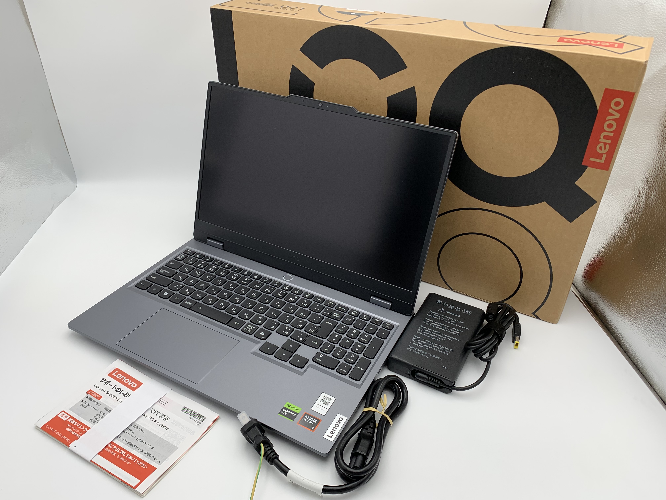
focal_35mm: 26
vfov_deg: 53.1
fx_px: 500
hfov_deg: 67.3
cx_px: 333
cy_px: 250
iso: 25
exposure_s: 1/259
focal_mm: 4.25
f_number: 1.8
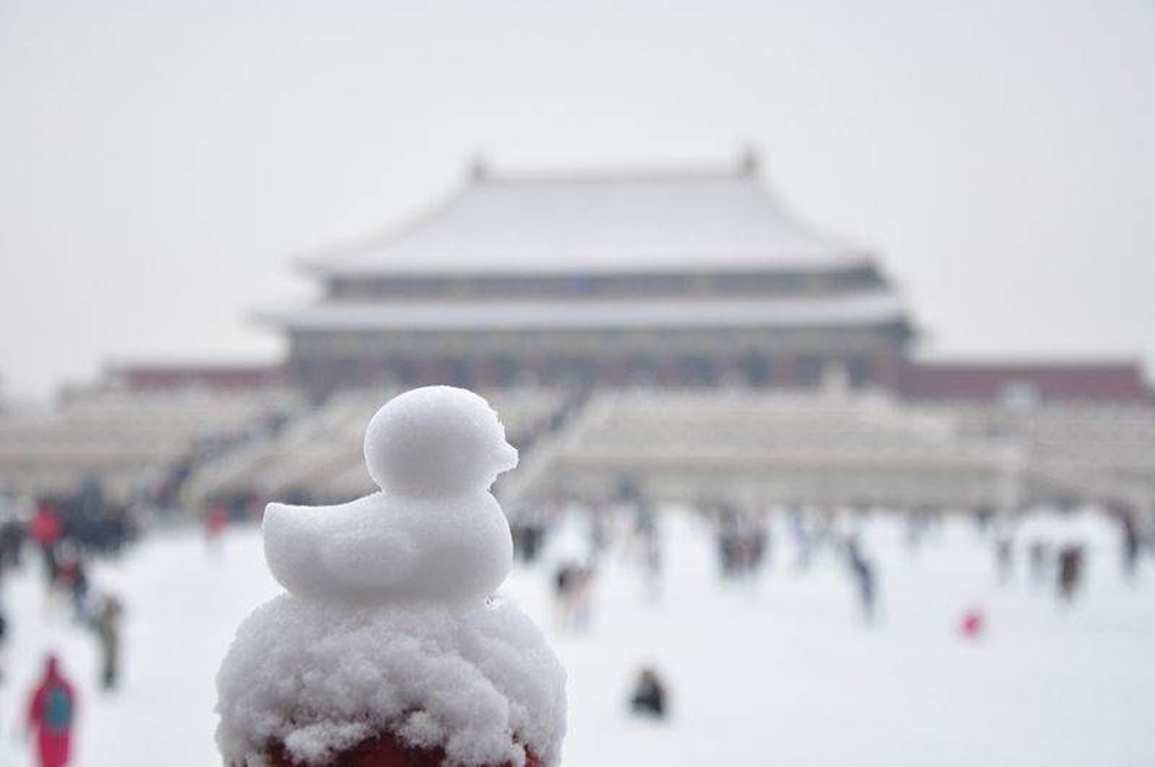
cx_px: 578
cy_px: 384
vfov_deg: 21.5
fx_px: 2018
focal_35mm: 63
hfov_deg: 31.9
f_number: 4.8
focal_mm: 42
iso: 800
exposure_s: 1/500
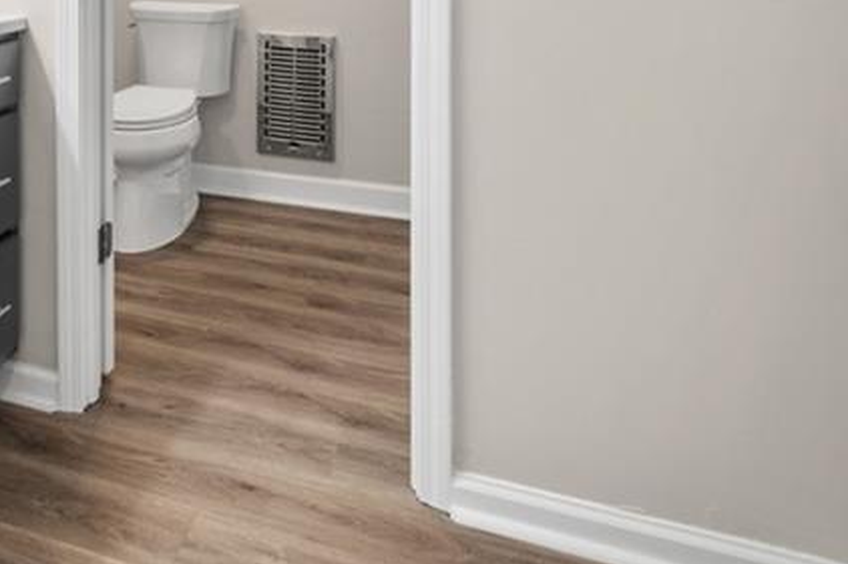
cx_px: 111
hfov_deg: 50.5
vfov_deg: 33.7
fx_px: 801
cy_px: -59
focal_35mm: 34
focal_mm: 14
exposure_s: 1/3
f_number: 8
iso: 400
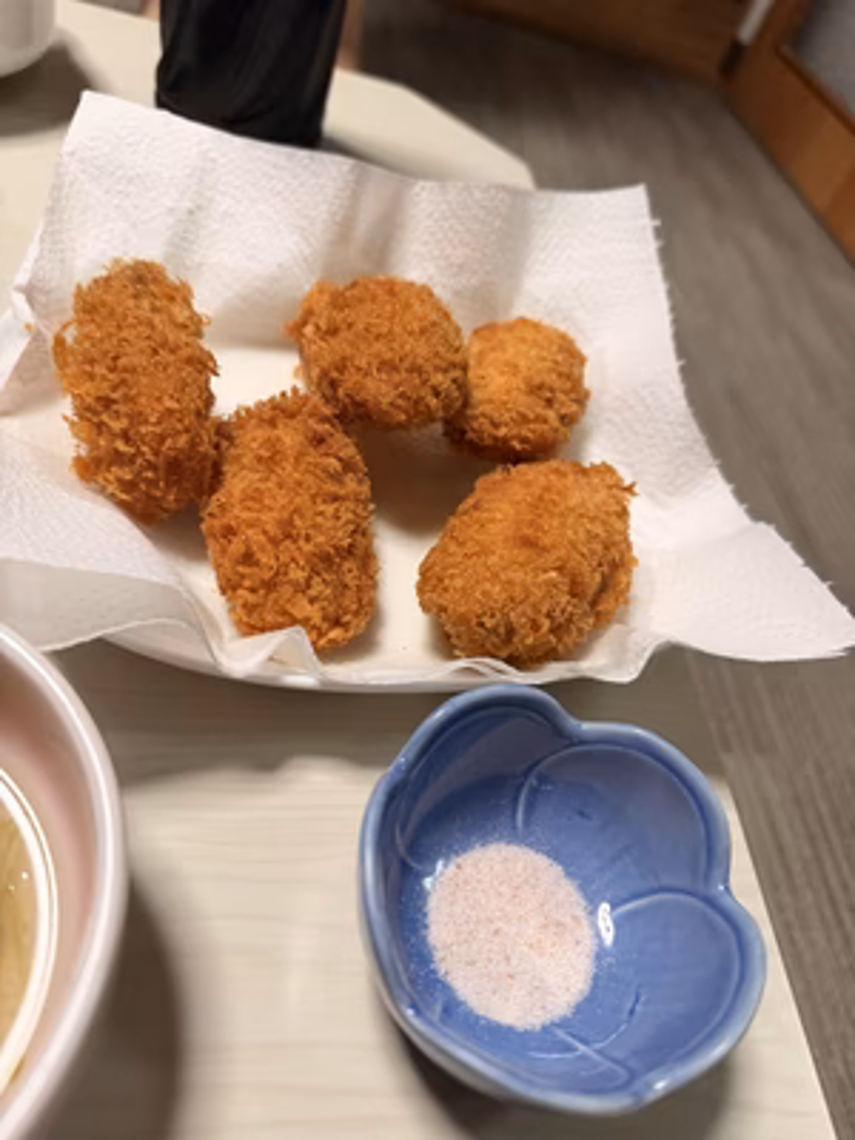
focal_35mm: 24
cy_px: 570
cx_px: 428
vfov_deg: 71.6
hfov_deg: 56.8
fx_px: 790
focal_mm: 6.76
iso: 200
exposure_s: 1/120
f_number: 1.78
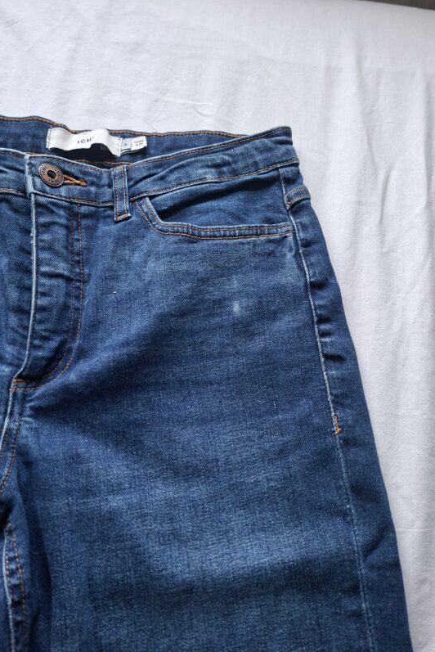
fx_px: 435
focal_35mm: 24
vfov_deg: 73.7
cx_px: 210
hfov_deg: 53.2
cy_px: 326
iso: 100
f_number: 1.8
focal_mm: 5.54
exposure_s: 1/100
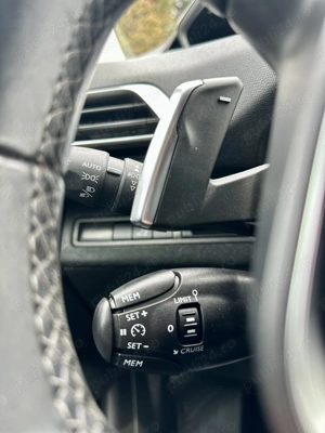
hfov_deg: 56.8
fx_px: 300
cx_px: 162
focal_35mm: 24
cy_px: 216
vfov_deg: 71.6
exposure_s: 1/121
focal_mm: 6.86
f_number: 1.78
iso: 160
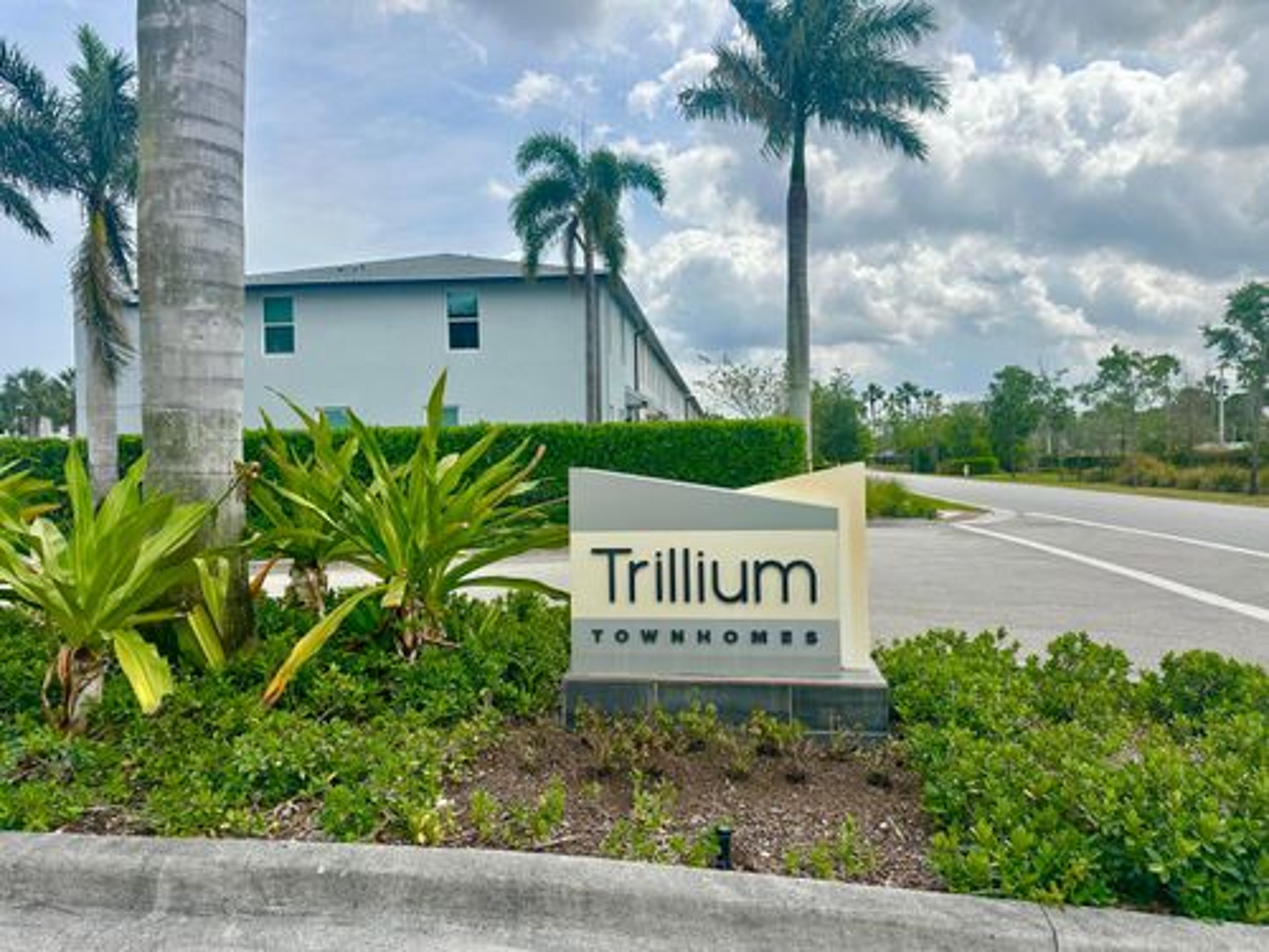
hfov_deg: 71.6
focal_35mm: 24
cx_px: 634
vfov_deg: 56.8
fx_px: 880
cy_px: 476
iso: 80
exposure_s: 1/5263
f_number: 1.78
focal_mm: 6.86
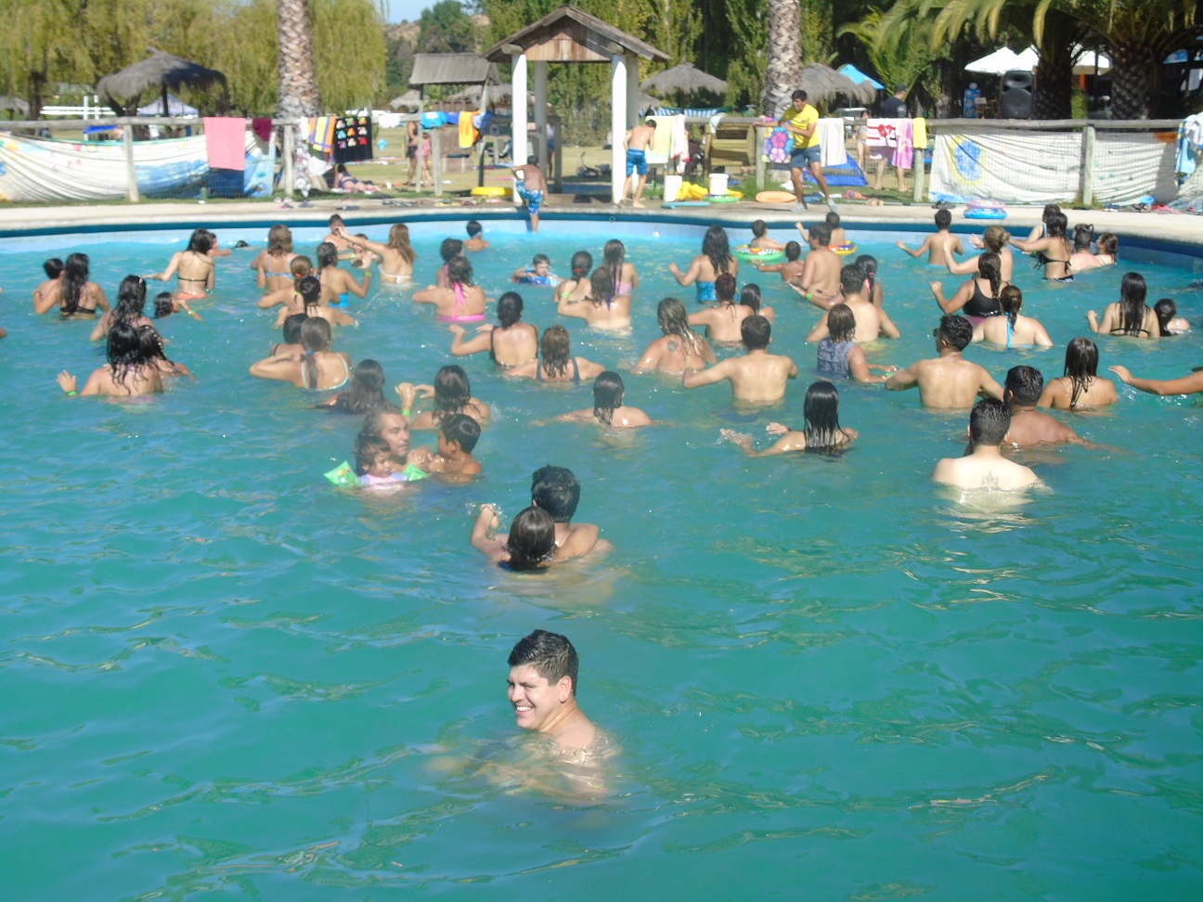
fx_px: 1599
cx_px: 602
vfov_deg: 31.5
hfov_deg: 41.2
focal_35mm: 46
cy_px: 451
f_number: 4.1
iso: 80
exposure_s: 1/500
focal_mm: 8.2
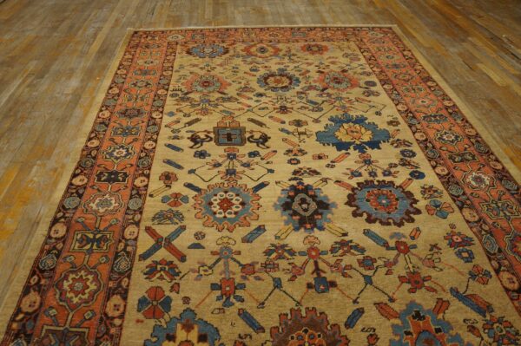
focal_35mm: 30
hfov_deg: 62.0
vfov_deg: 43.5
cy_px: 173
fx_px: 434
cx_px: 260
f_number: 4
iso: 640
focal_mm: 20
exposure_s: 1/60
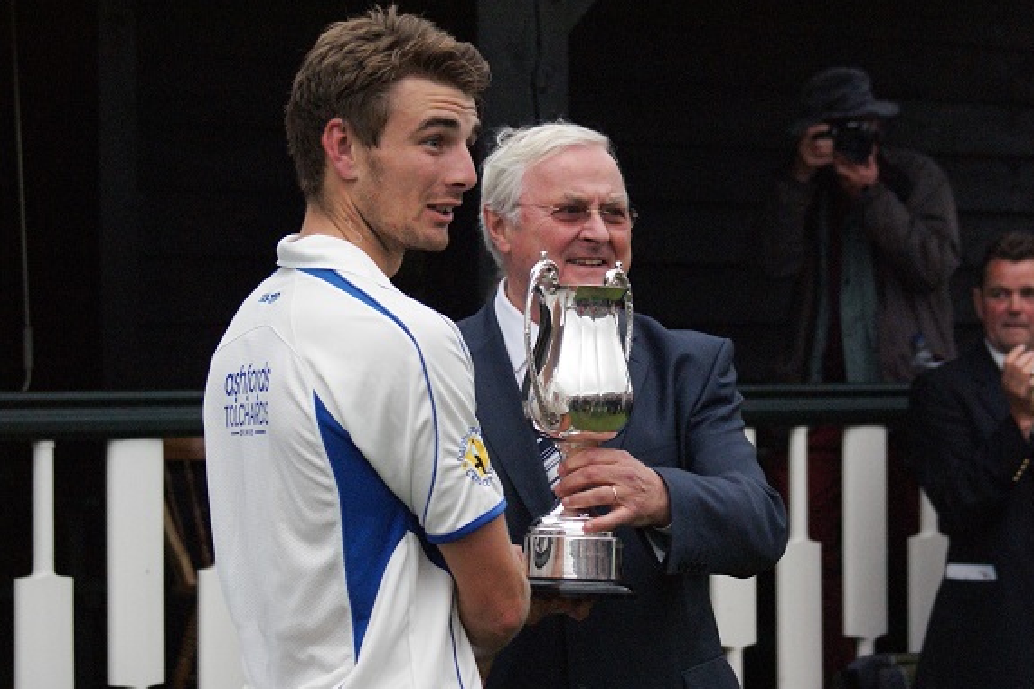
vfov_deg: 10.7
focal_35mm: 129
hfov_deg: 16.0
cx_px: 519
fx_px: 3690
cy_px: 344
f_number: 5.6
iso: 1600
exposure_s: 1/400
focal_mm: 85
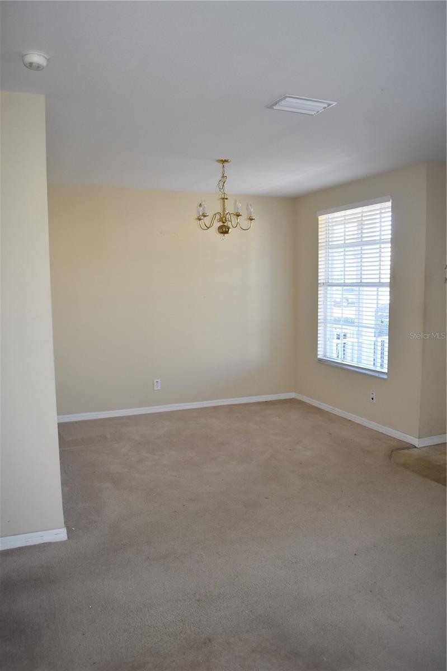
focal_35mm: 27
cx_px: 224
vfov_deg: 67.4
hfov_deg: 47.9
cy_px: 336
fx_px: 503
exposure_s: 1/200
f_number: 4.5
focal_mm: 18
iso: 800
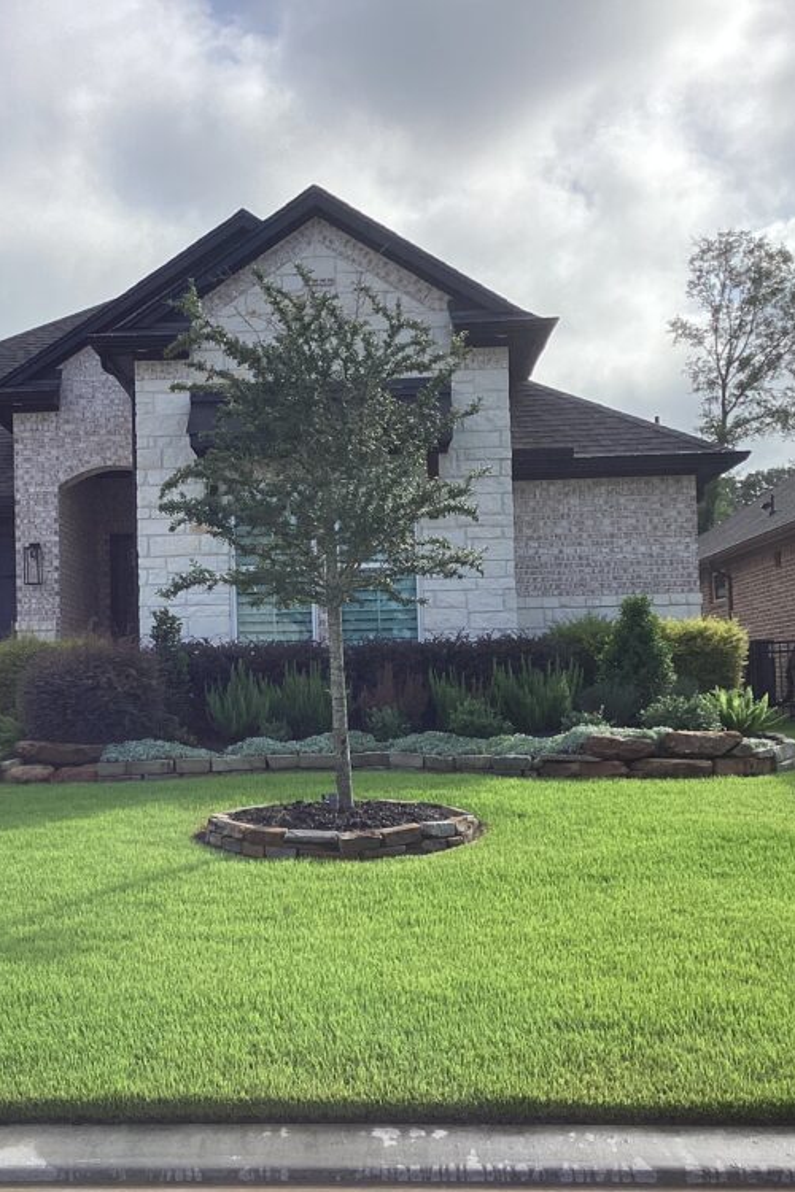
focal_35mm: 44
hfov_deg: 30.3
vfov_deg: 44.5
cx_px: 266
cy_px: 609
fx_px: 1457
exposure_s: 1/1294
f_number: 2.4
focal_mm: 3.3
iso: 25
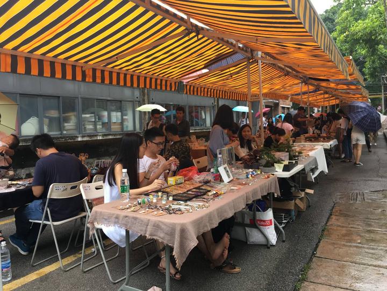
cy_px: 146
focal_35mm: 29
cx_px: 194
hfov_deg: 61.7
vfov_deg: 48.2
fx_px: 324
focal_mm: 4.15
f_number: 2.2
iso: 32
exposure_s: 1/100
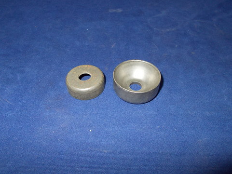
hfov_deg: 65.3
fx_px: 181
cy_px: 86
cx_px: 117
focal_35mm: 27
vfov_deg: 51.4
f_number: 3.2
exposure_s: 1/25
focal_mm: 4.6
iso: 200
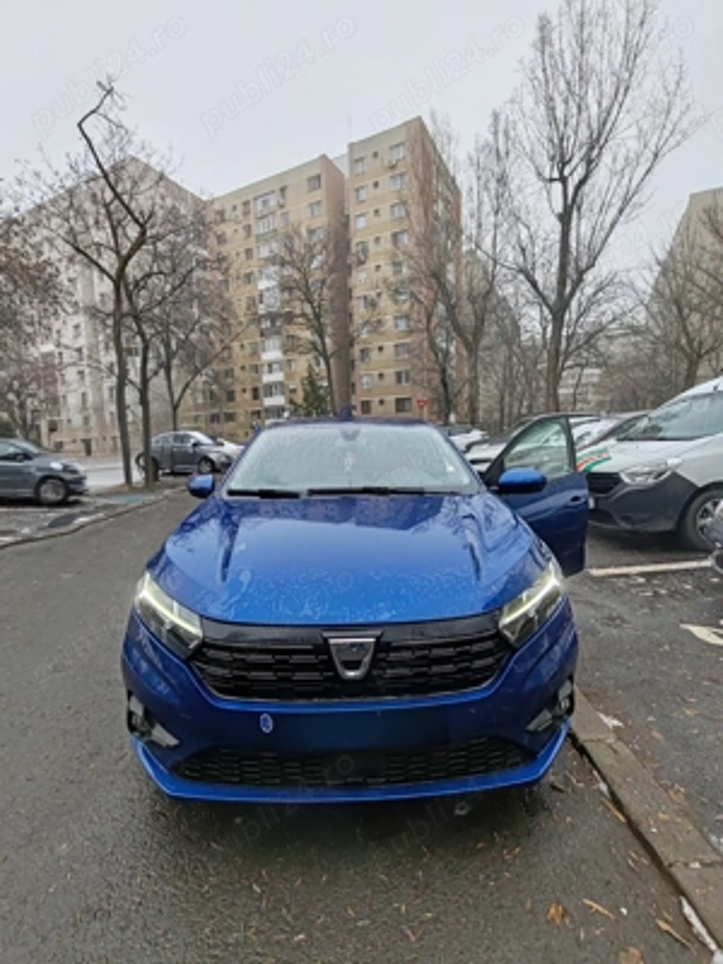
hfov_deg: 78.1
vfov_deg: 94.5
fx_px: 446
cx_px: 362
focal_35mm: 16
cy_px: 482
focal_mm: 1.96
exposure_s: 1/360
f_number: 2.2
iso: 50
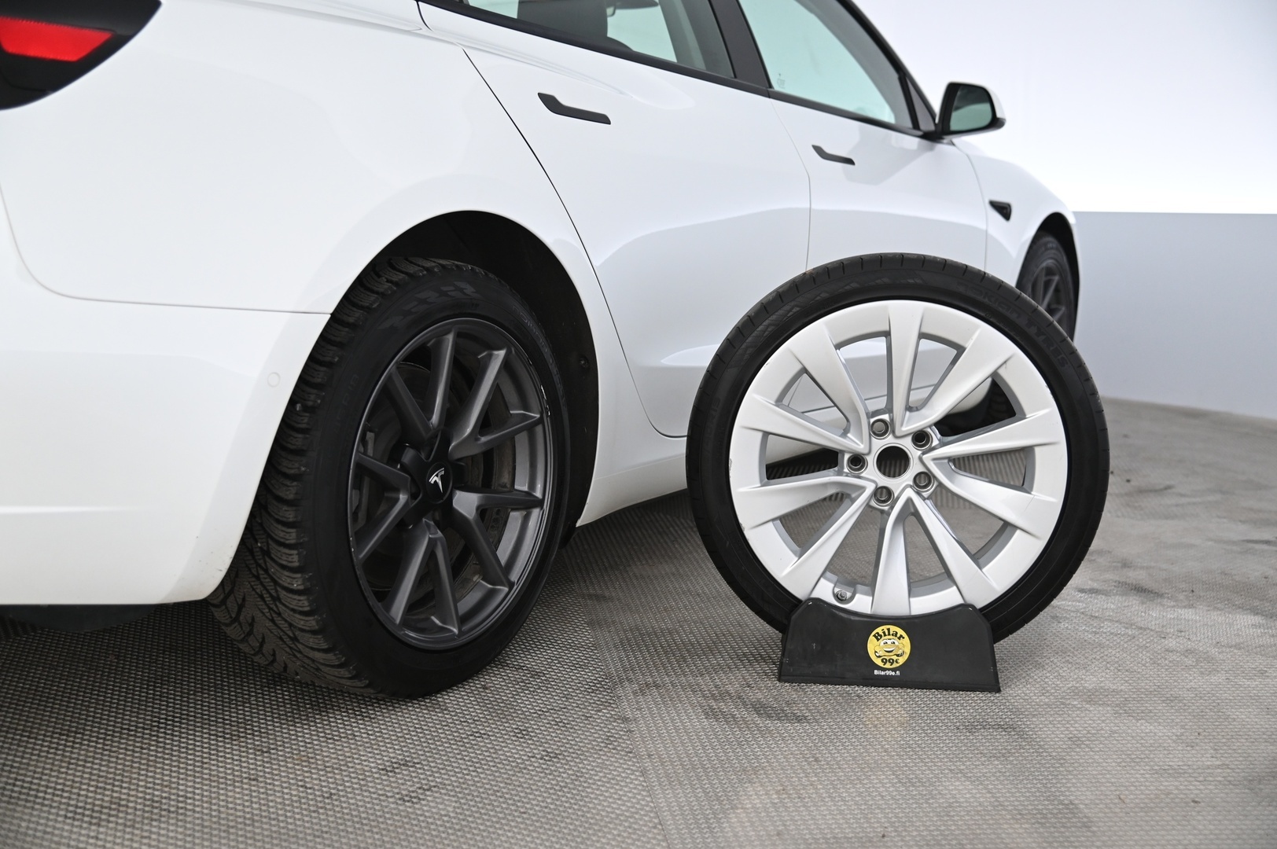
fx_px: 1559
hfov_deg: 44.5
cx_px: 638
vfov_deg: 30.5
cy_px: 424
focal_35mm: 44
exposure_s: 1/100
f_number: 4
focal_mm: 44
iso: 2000
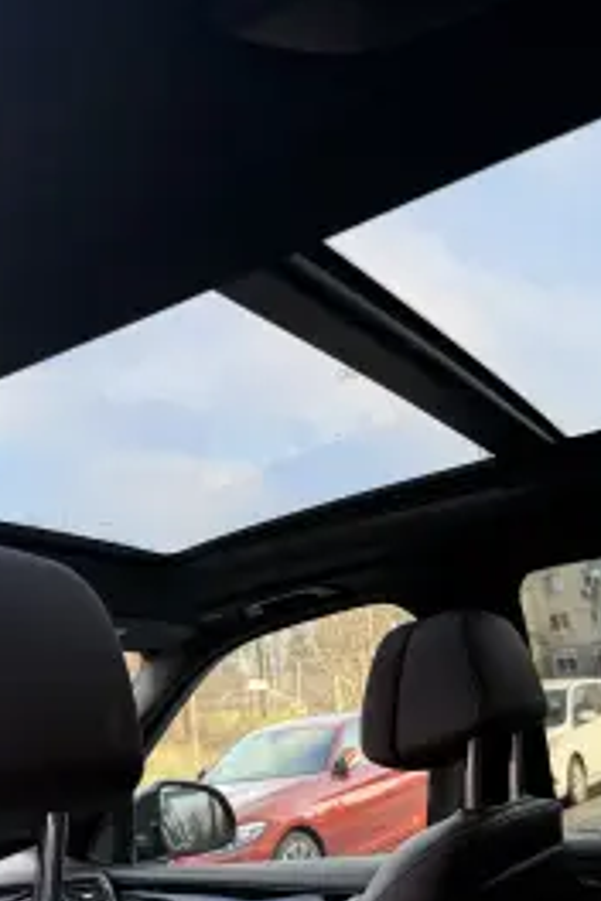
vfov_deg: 55.8
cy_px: 454
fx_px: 851
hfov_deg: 38.9
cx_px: 304
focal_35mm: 34
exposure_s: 1/192
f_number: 1.78
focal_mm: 6.76
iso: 64
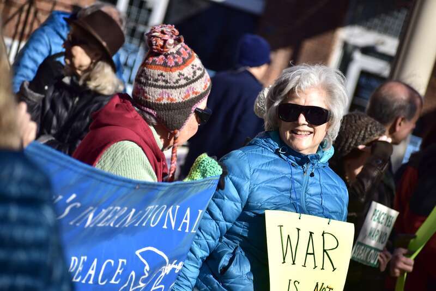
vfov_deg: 7.0
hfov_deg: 10.6
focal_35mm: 195
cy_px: 146
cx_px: 218
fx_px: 2361
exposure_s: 1/4000
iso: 320
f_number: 4.8
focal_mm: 130
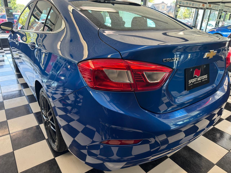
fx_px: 160
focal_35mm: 24
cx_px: 116
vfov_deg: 56.8
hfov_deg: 71.6
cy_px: 86
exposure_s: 1/120
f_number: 1.78
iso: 160
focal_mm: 6.76
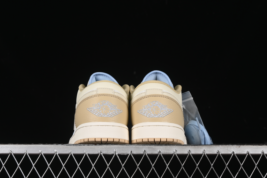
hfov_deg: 27.0
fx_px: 556
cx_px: 134
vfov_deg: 18.2
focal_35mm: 75
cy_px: 89
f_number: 8
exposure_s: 1/80
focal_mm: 50
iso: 160
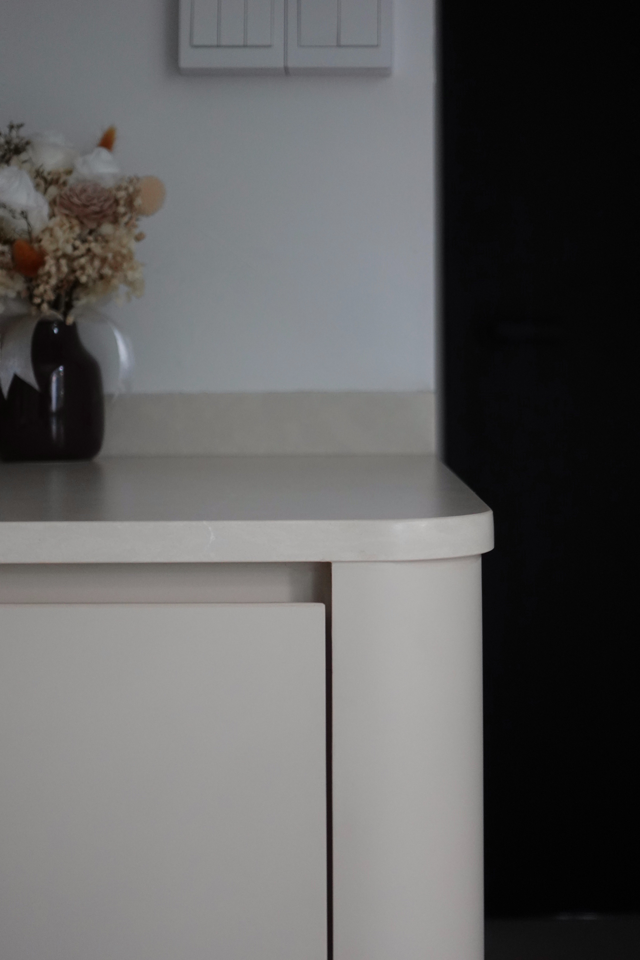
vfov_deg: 28.8
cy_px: 480
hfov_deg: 19.5
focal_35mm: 70
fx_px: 1867
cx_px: 320
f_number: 2.8
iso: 1000
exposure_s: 1/40
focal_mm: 25.7
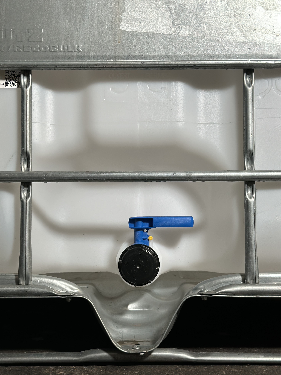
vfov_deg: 39.7
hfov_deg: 30.3
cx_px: 140
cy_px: 188
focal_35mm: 48
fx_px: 520
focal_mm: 6.86
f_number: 1.78
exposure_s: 1/50
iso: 100
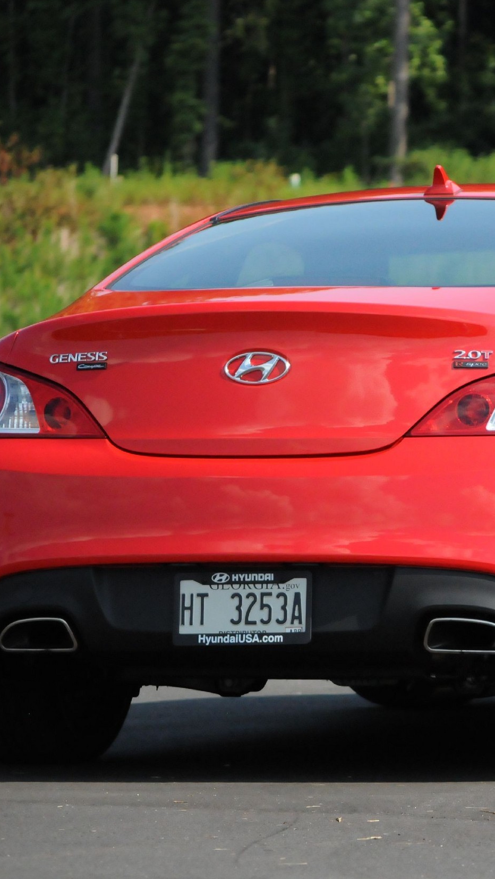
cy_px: 439
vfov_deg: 9.9
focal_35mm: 218
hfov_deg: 5.6
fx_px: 5085
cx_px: 525
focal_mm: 92
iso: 2000
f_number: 5.6
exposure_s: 1/8000
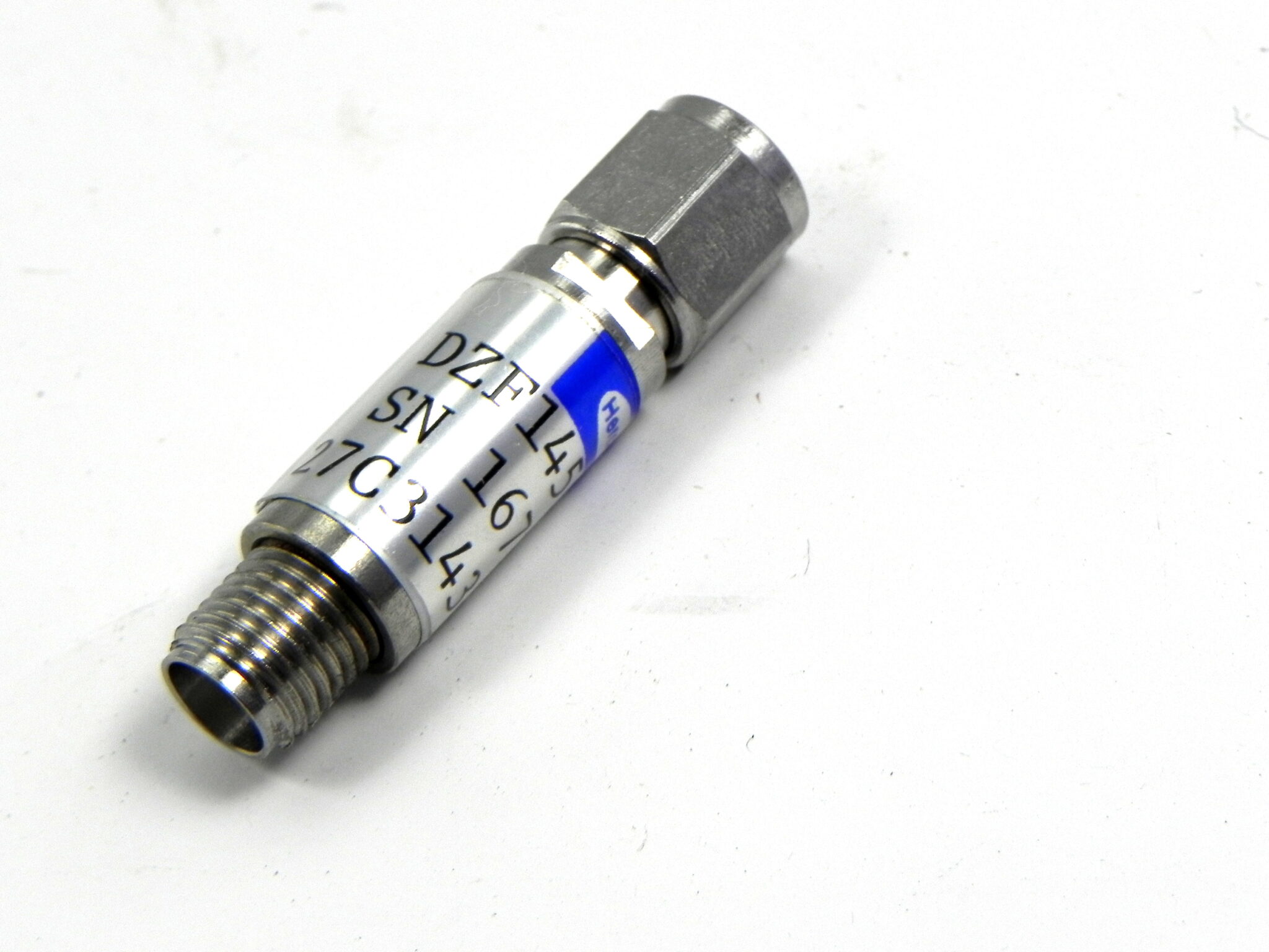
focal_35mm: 105
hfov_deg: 18.7
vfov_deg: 14.1
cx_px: 634
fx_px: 3849
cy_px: 476
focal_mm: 18.8
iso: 160
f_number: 7.1
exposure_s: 1/257
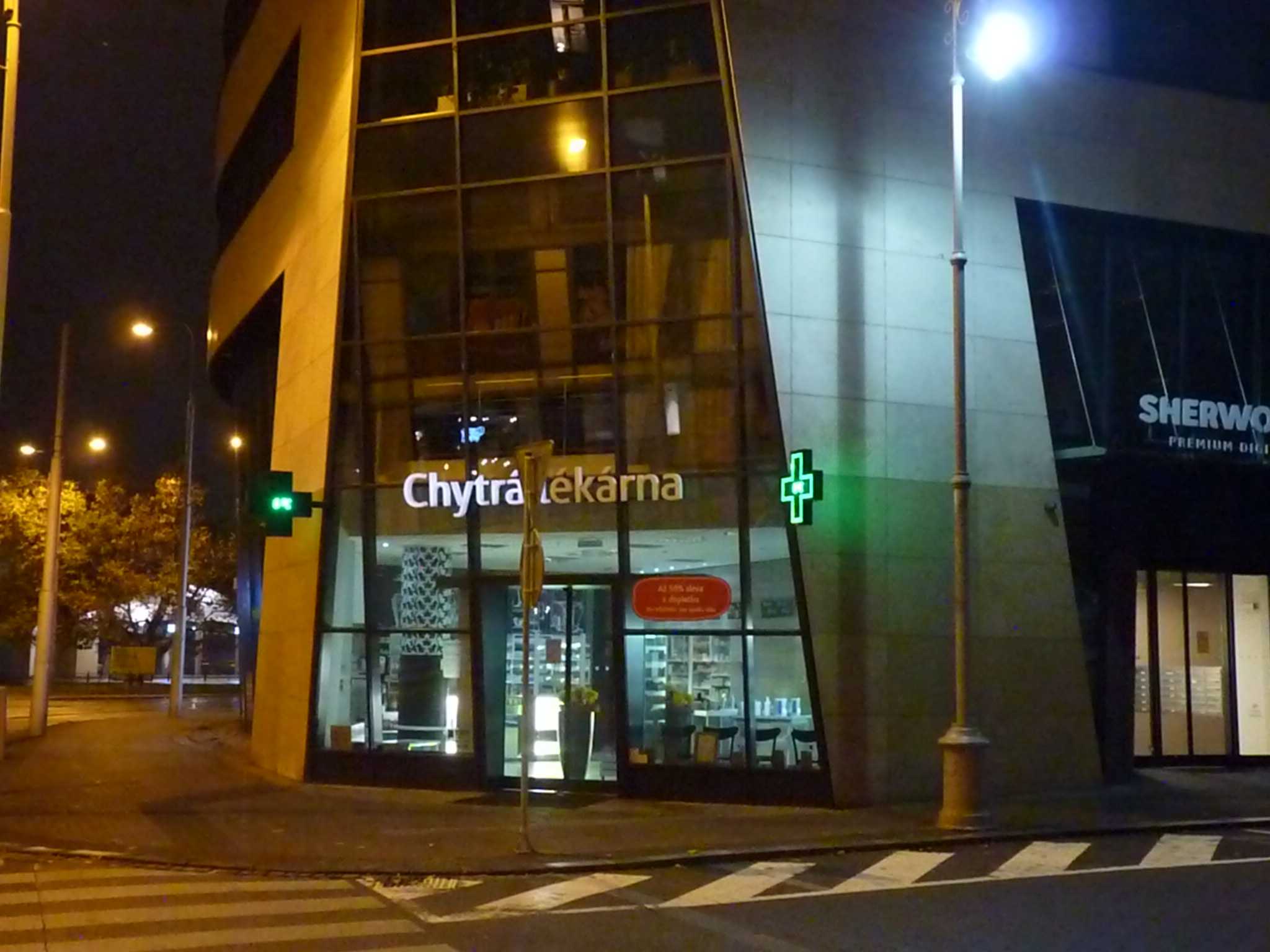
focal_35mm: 42
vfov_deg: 34.3
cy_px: 476
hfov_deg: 44.8
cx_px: 635
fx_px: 1541
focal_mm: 7.4
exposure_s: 1/20
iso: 3200
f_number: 3
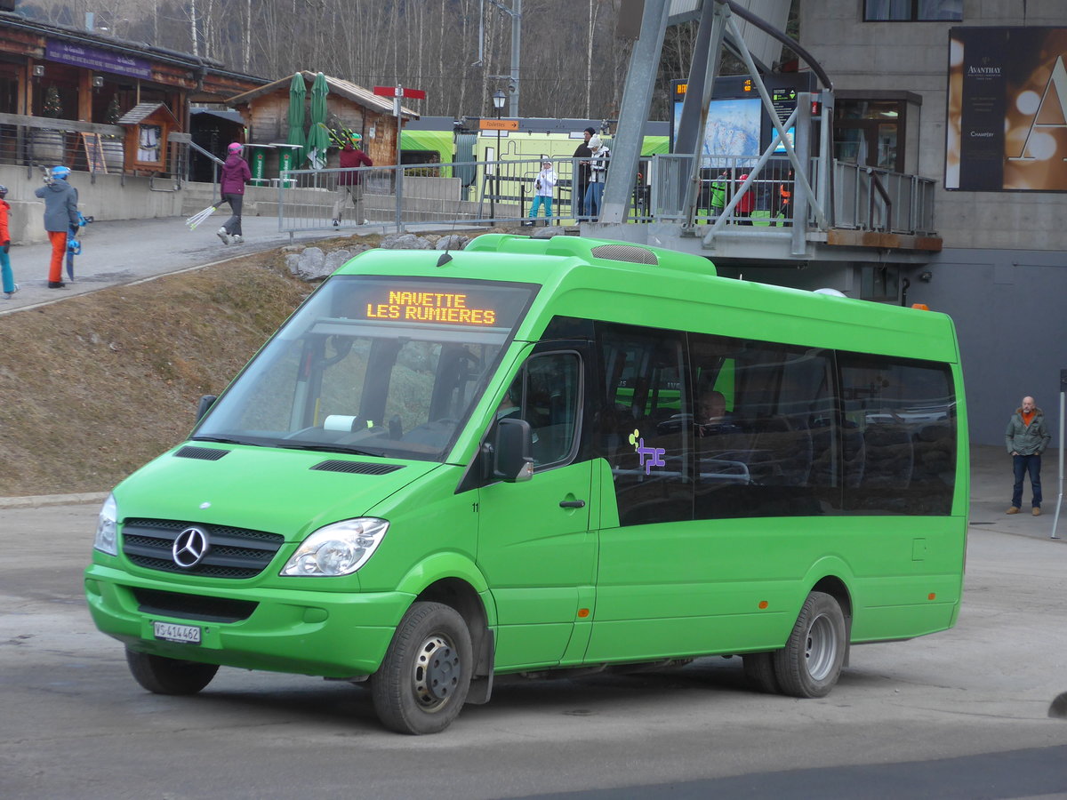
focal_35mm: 90
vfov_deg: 16.4
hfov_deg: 21.8
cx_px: 534
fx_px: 2774
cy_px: 400
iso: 160
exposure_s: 1/80
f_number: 4.6
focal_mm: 18
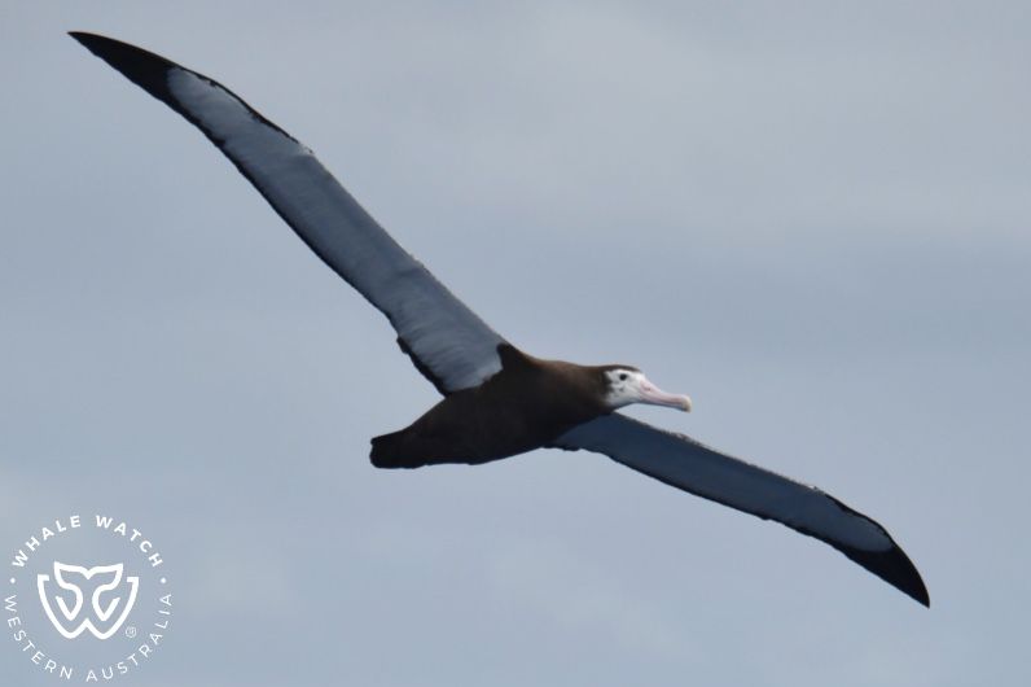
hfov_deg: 5.4
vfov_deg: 3.6
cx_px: 516
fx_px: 10935
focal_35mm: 382
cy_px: 344
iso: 560
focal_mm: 380
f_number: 6
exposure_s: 1/8000
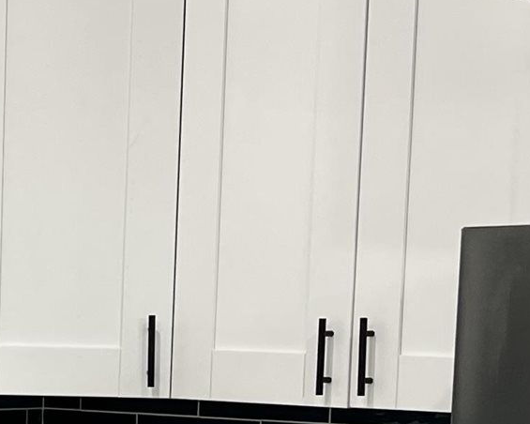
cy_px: 521
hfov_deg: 13.7
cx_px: -43
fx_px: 2165
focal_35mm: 138
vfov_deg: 11.0
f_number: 1.5
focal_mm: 5.7
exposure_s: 1/120
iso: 100
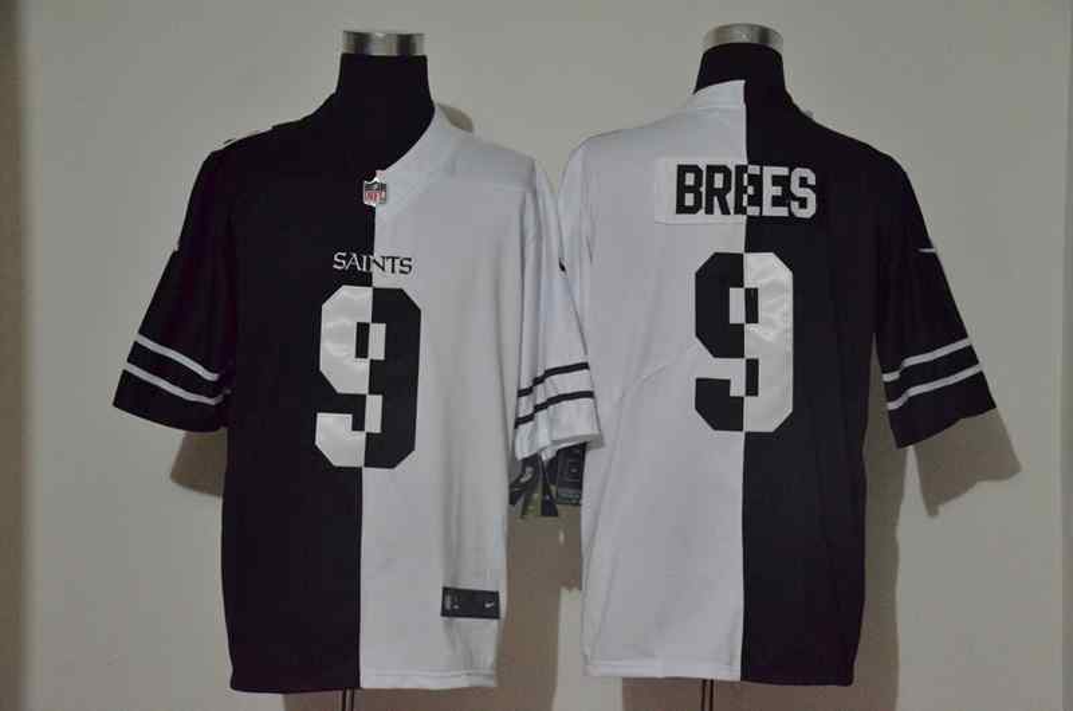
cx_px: 536
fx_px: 2008
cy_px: 356
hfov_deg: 29.9
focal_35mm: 68
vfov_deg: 20.1
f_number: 4.5
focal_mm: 45
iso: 4000
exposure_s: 1/60
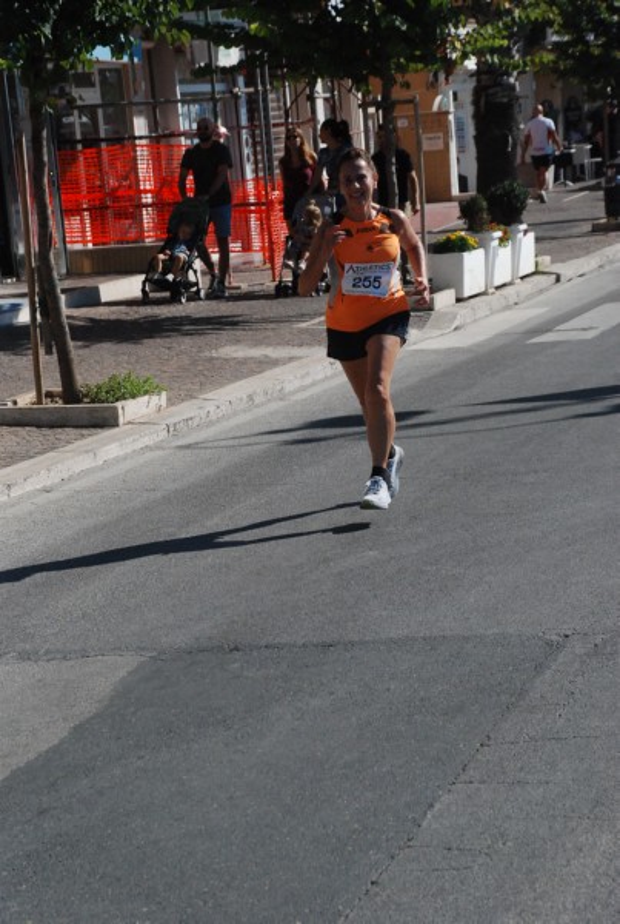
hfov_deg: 13.1
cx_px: 310
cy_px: 462
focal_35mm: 105
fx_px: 2698
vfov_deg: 19.4
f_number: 8
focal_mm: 70
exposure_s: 1/2000
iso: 1000
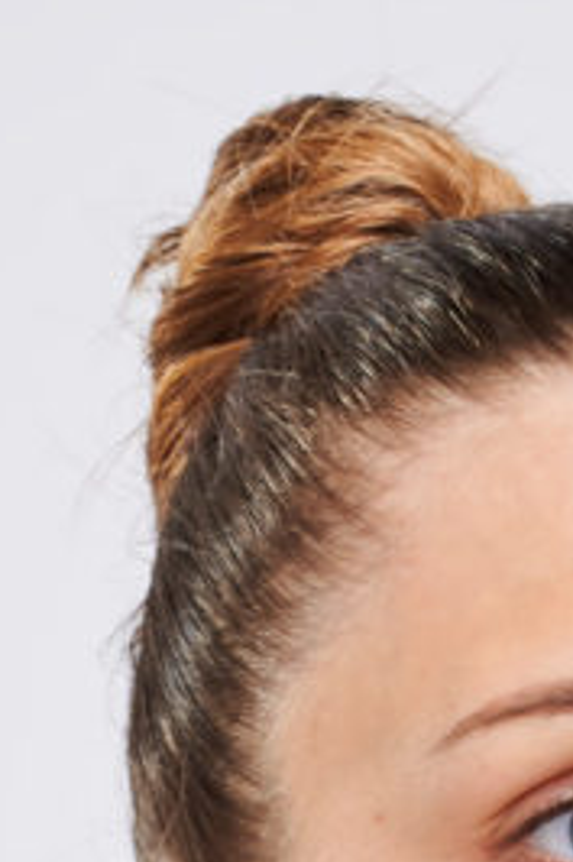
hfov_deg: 2.1
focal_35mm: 654
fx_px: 15633
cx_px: 792
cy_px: 2994
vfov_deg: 3.1
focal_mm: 85
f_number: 13
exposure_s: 1/125
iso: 100
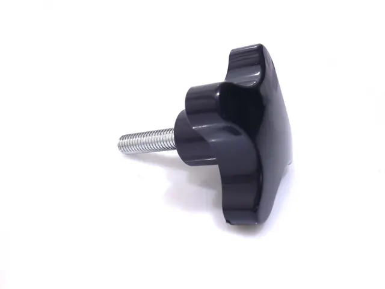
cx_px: 192
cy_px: 144
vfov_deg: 42.9
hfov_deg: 55.4
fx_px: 367
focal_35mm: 33
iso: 80
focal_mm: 5.5
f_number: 2.8
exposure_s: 1/100
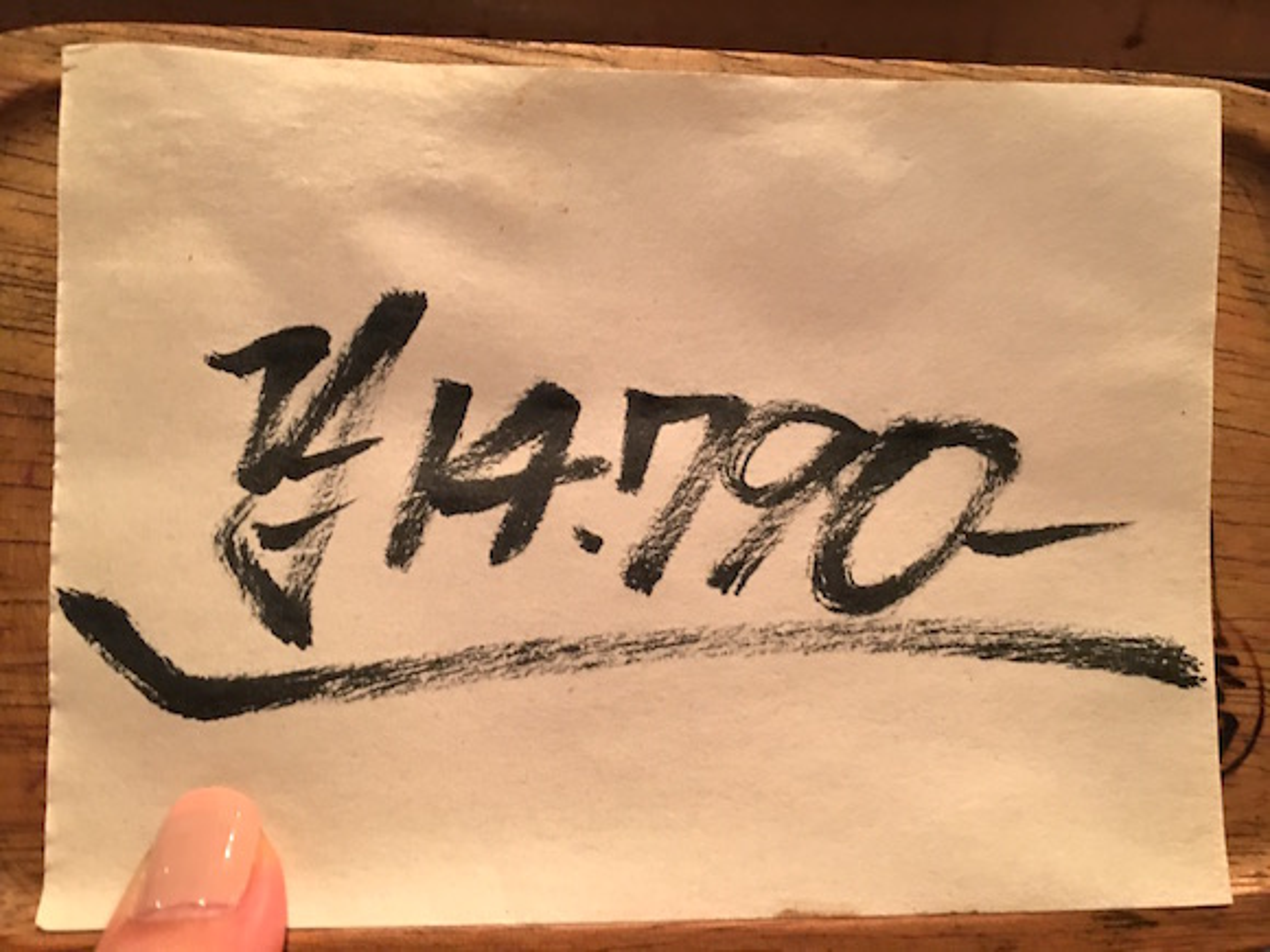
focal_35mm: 29
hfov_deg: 61.7
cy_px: 476
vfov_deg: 48.2
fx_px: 1064
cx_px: 635
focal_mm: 4.15
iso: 64
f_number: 2.2
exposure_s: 1/4
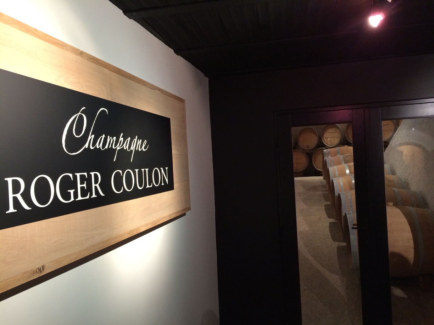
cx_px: 217
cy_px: 162
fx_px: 376
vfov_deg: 46.8
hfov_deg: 60.0
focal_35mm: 30
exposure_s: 1/30
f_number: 2.2
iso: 200
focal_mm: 4.12
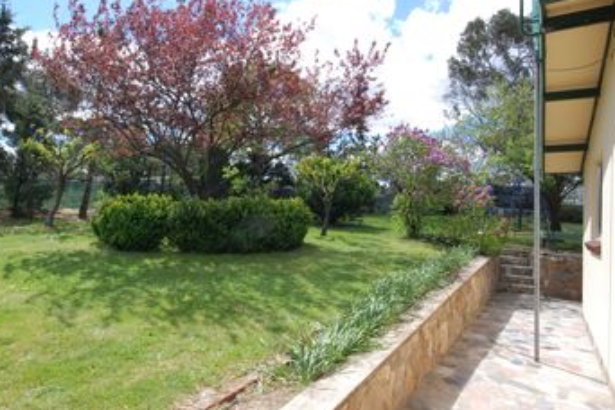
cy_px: 201
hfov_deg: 76.9
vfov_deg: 55.7
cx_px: 311
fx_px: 388
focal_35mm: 23
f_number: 10
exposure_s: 1/400
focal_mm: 11
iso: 640
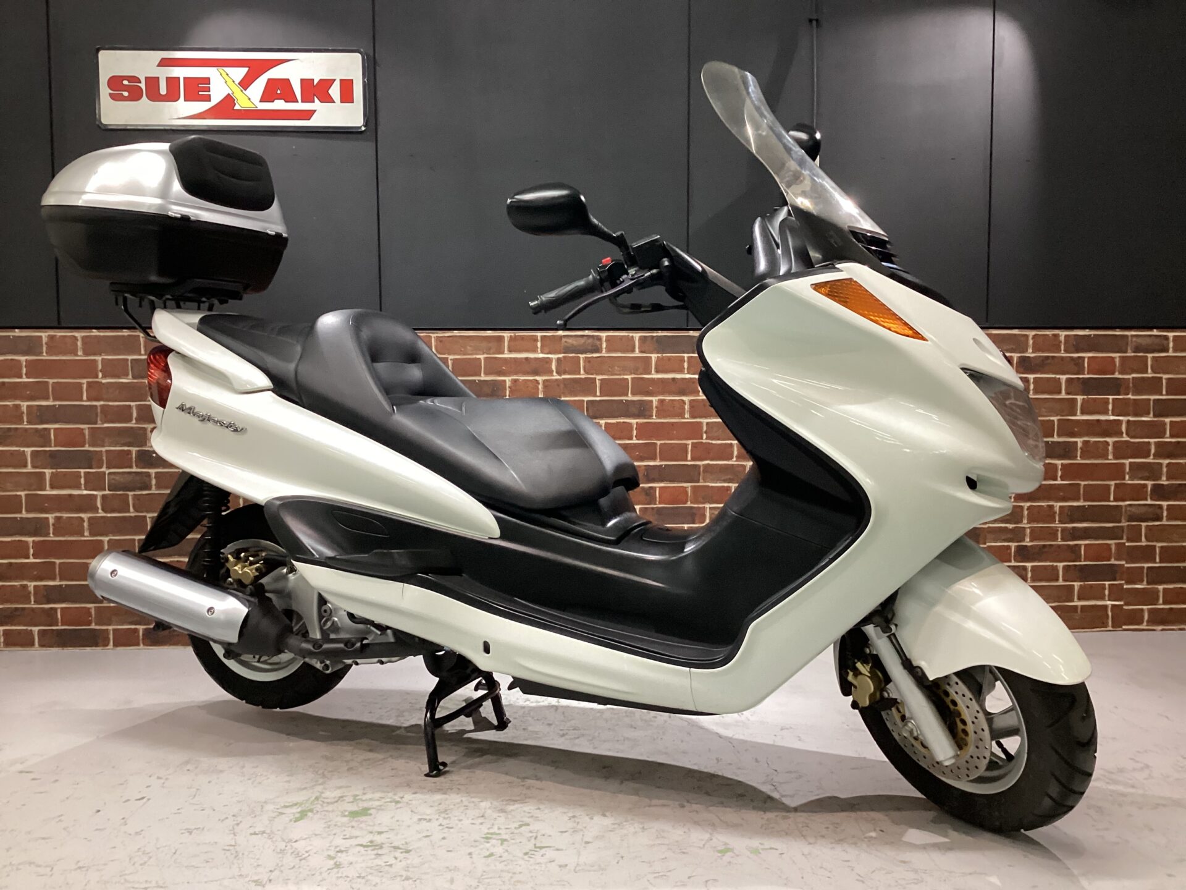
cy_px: 445
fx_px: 1062
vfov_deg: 45.4
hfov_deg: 58.4
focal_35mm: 31
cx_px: 593
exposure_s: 1/60
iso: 320
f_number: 2.4
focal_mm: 3.3
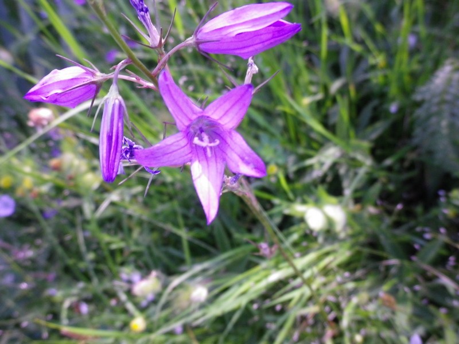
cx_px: 230
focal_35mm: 35
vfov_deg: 40.7
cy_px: 172
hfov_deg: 52.6
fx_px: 464
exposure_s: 1/100
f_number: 3.9
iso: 200
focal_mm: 6.36
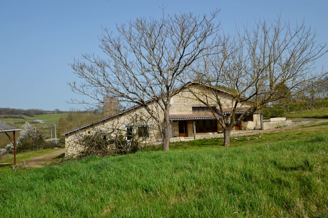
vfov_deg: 43.5
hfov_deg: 62.0
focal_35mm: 30
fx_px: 273
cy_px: 109
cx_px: 164
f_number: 9
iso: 100
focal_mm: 20
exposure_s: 1/320
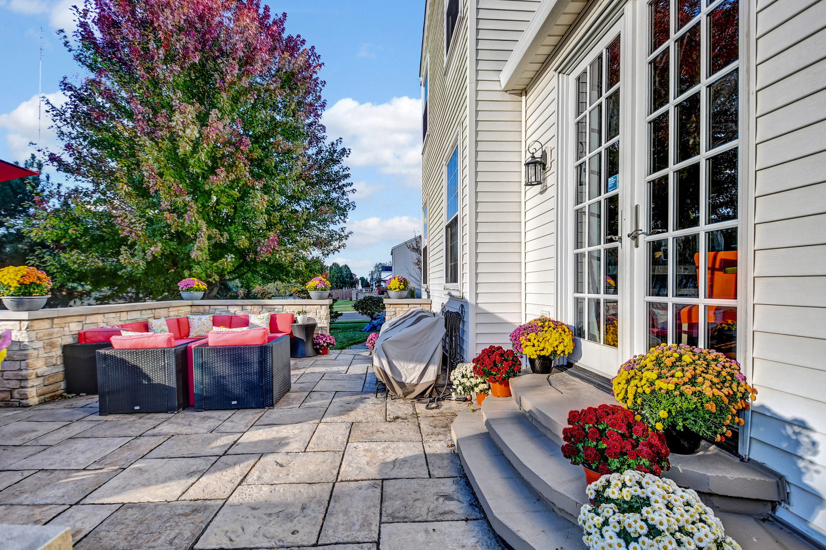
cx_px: 413
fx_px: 344
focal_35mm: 15
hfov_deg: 100.4
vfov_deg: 77.3
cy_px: 275
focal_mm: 10
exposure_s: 1/1600
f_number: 3.5
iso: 200
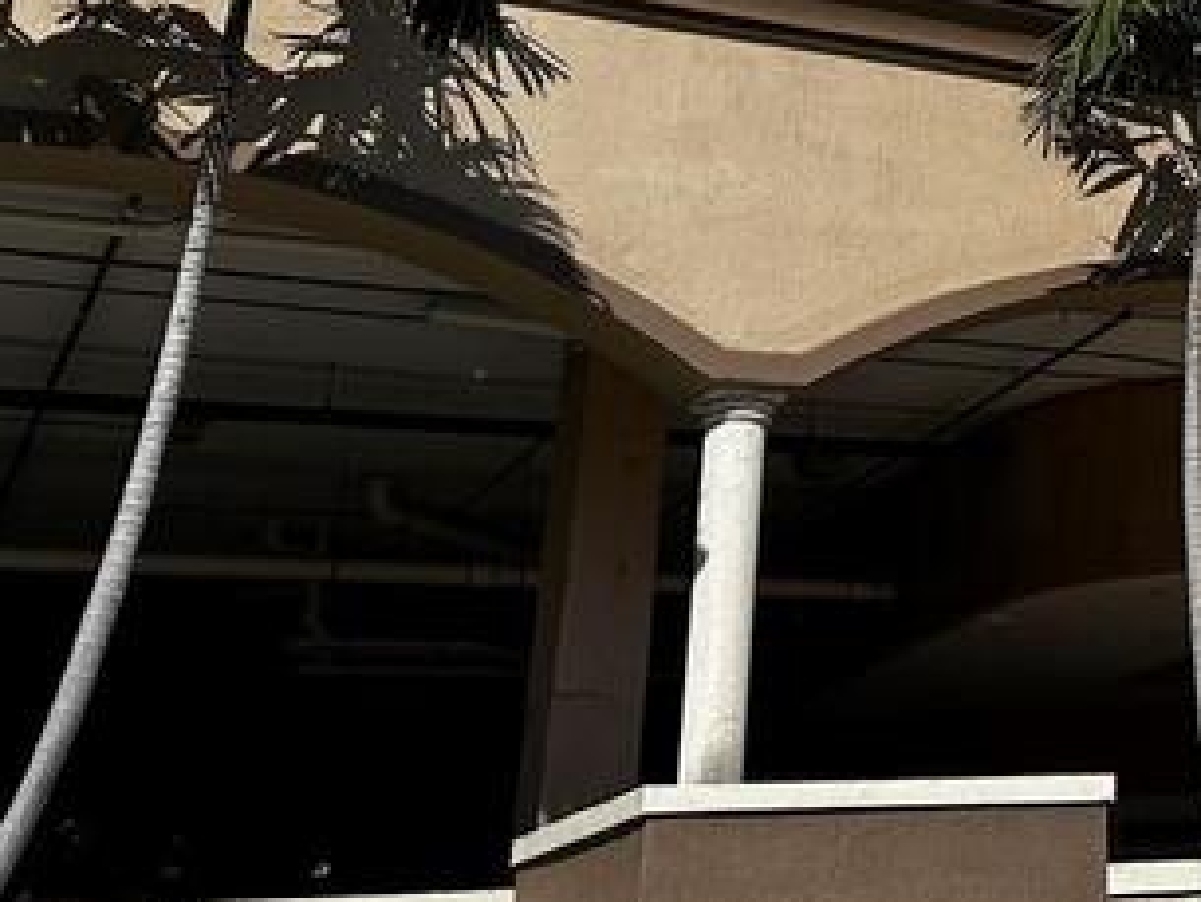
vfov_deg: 21.9
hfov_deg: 26.7
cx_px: 1496
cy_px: -126
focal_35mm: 63
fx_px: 2187
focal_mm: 6.86
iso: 80
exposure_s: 1/12048
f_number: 1.78
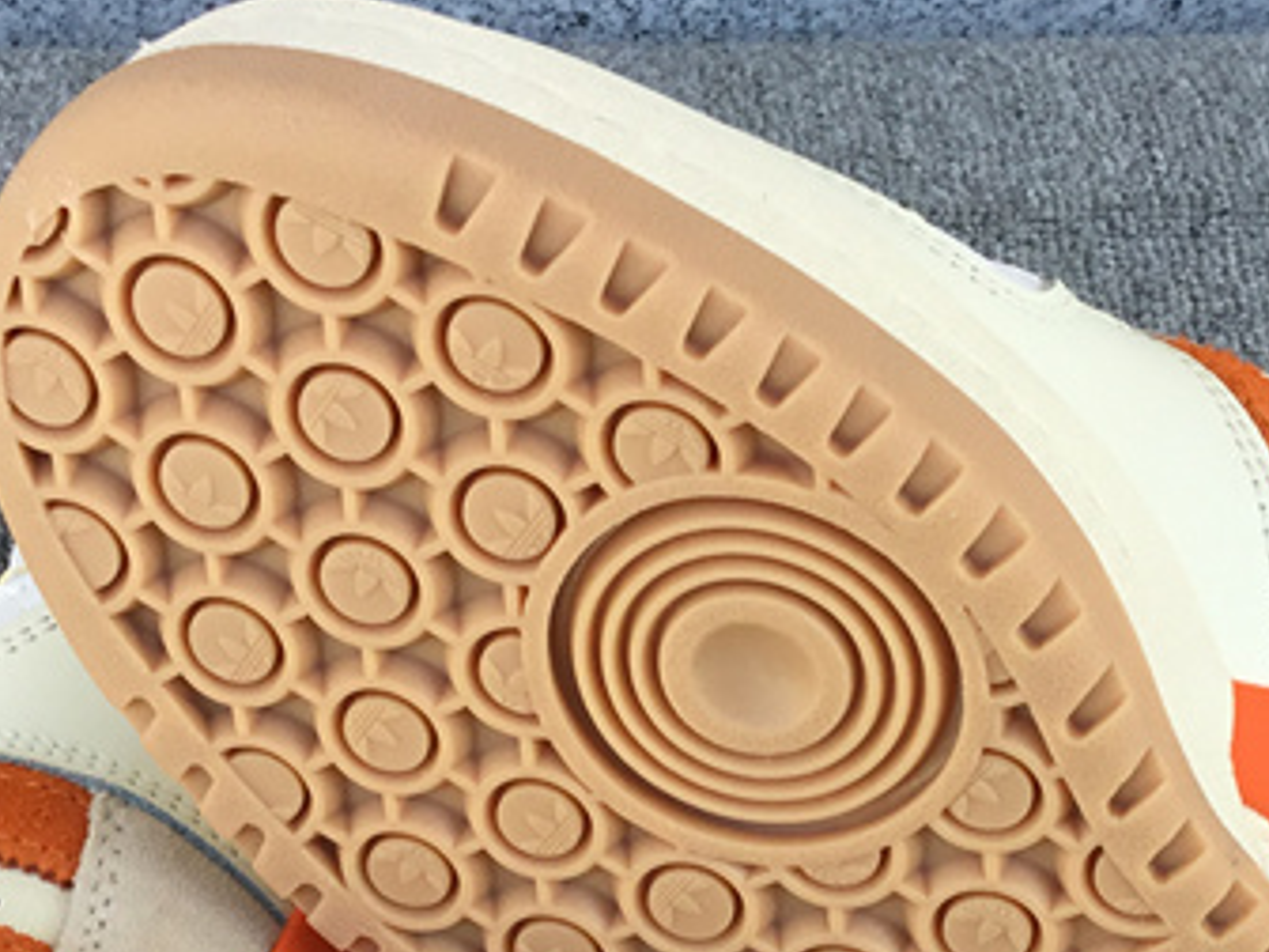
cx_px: 842
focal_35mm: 83
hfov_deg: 23.5
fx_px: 3043
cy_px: 954
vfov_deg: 17.4
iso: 25
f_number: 2.4
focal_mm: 3.3
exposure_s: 1/246
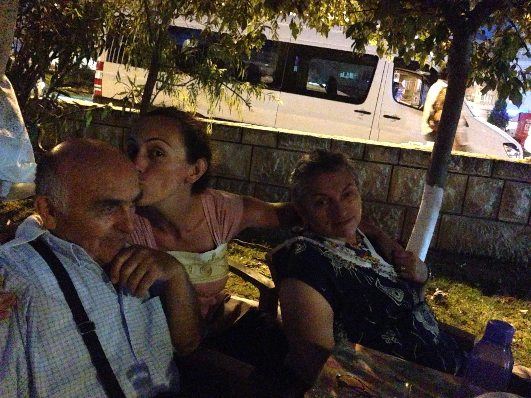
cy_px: 199
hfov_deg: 55.4
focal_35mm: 33
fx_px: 506
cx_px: 266
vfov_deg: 42.9
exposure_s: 1/15
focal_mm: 4.13
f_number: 2.4
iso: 2500
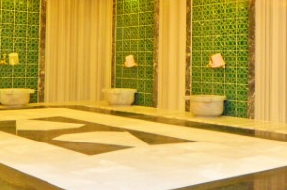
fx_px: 477
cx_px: 192
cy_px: 29
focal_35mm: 60
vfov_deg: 22.1
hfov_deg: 33.2
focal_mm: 10
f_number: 4
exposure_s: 1/60
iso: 800
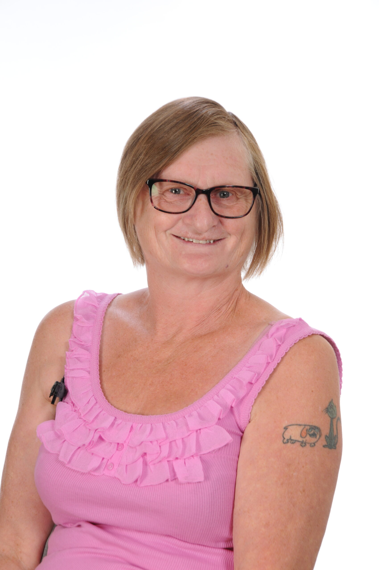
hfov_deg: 8.7
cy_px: 285
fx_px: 2494
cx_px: 190
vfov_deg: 13.1
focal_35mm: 158
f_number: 11
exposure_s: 1/160
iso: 200
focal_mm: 105
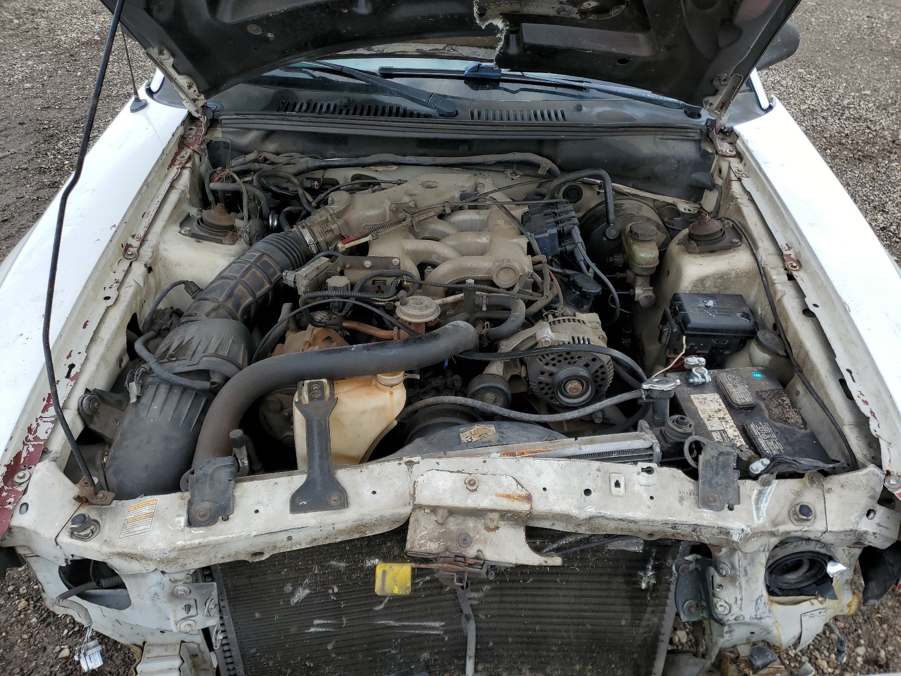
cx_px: 450
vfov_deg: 53.1
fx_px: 677
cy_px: 338
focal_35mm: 26
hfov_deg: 67.3
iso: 50
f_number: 1.5
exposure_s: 1/909
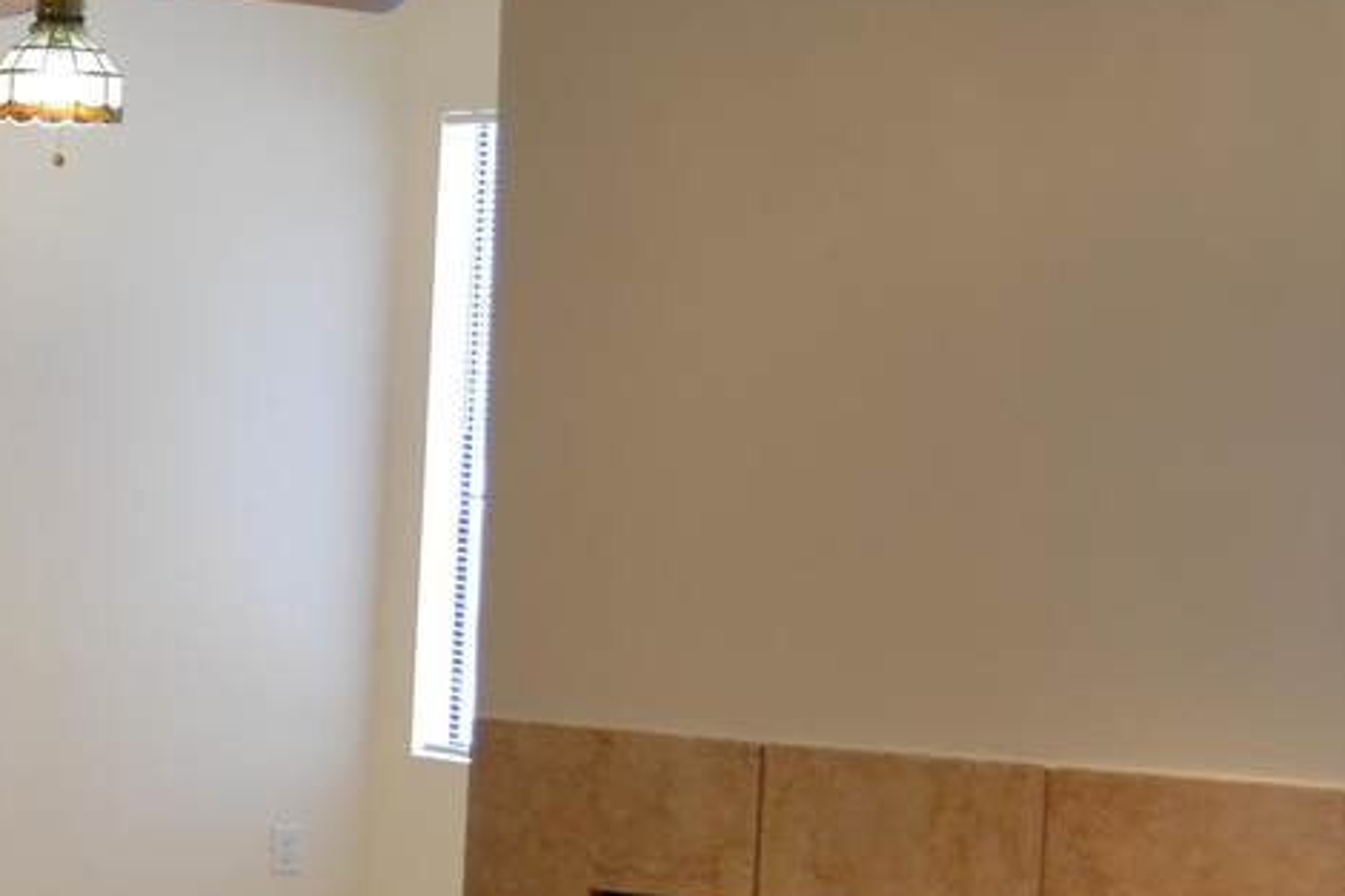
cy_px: 588
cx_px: -192
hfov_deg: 19.8
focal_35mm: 98
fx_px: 3660
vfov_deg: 13.9
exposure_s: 1/20
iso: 400
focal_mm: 24
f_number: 4
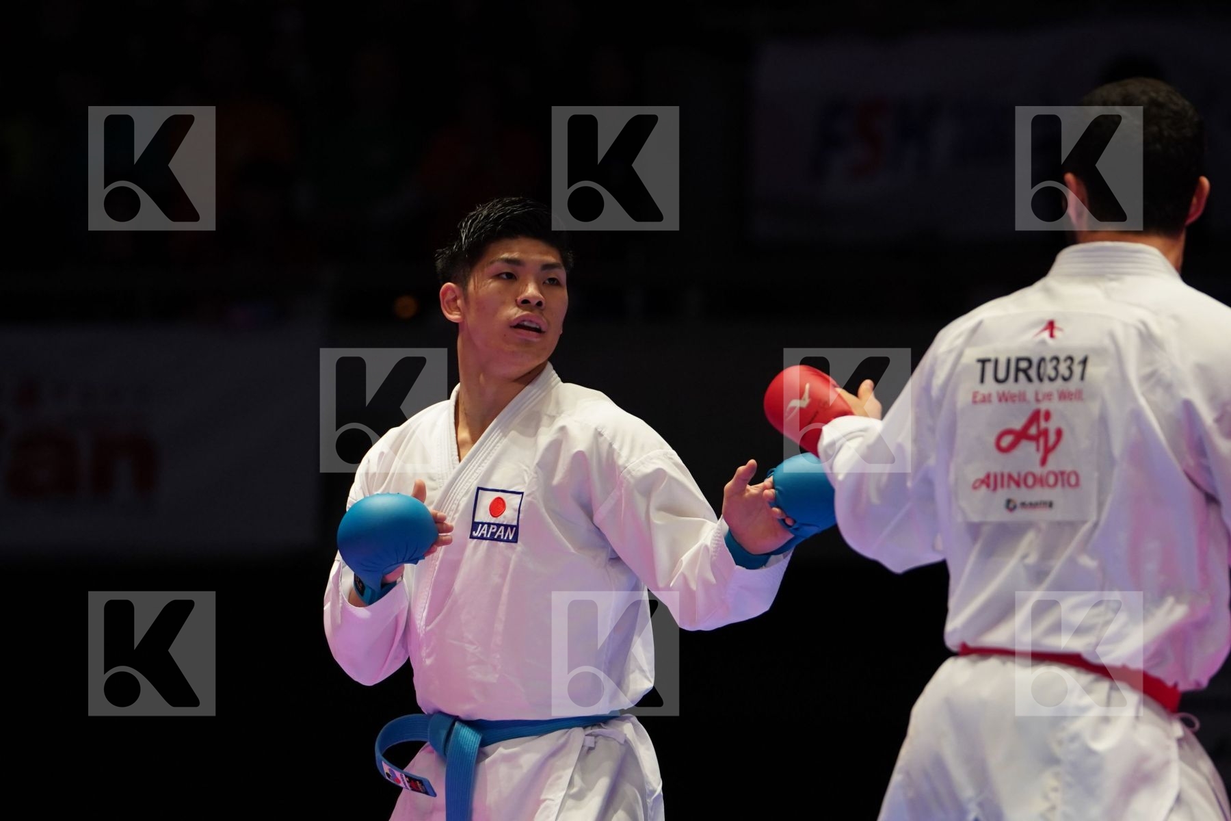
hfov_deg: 8.0
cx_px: 616
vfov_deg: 5.3
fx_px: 8856
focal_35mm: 259
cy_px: 410
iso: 1600
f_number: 2.8
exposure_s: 1/1000
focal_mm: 173
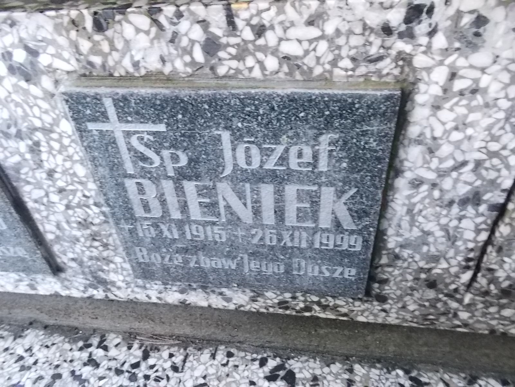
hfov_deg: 67.3
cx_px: 258
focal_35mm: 26
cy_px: 194
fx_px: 387
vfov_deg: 53.1
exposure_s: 1/60
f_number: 3.2
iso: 400
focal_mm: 4.6
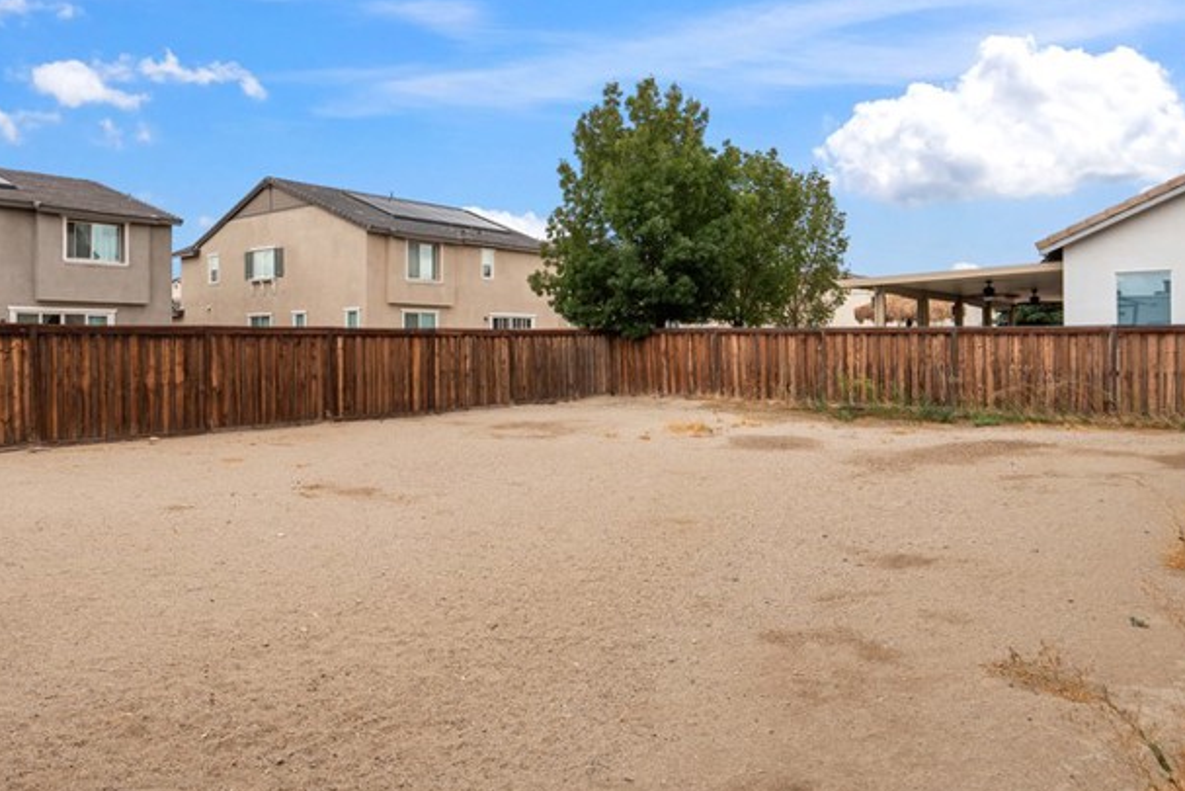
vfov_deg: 47.8
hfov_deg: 66.6
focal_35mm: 27
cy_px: 329
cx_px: 463
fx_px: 889
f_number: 7.1
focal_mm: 16
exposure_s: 1/125
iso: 250
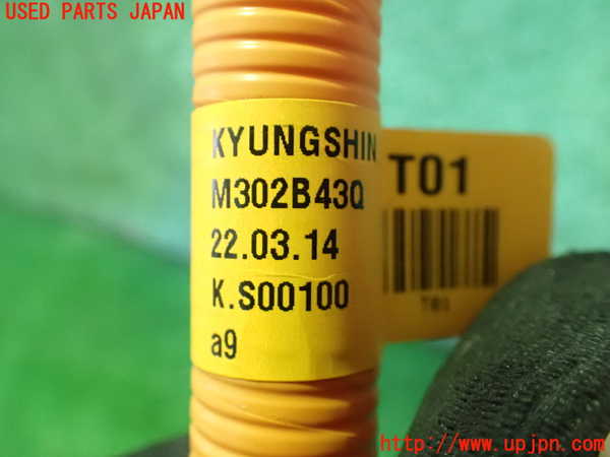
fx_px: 529
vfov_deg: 46.8
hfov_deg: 60.0
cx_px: 305
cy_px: 228
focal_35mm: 30
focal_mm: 5.4
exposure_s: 1/30
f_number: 2.3
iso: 1600
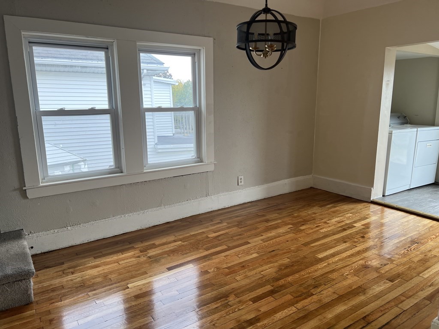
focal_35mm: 26
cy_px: 164
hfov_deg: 67.3
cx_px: 220
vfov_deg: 53.1
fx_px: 330
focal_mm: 5.7
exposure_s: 1/191
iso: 50
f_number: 1.5
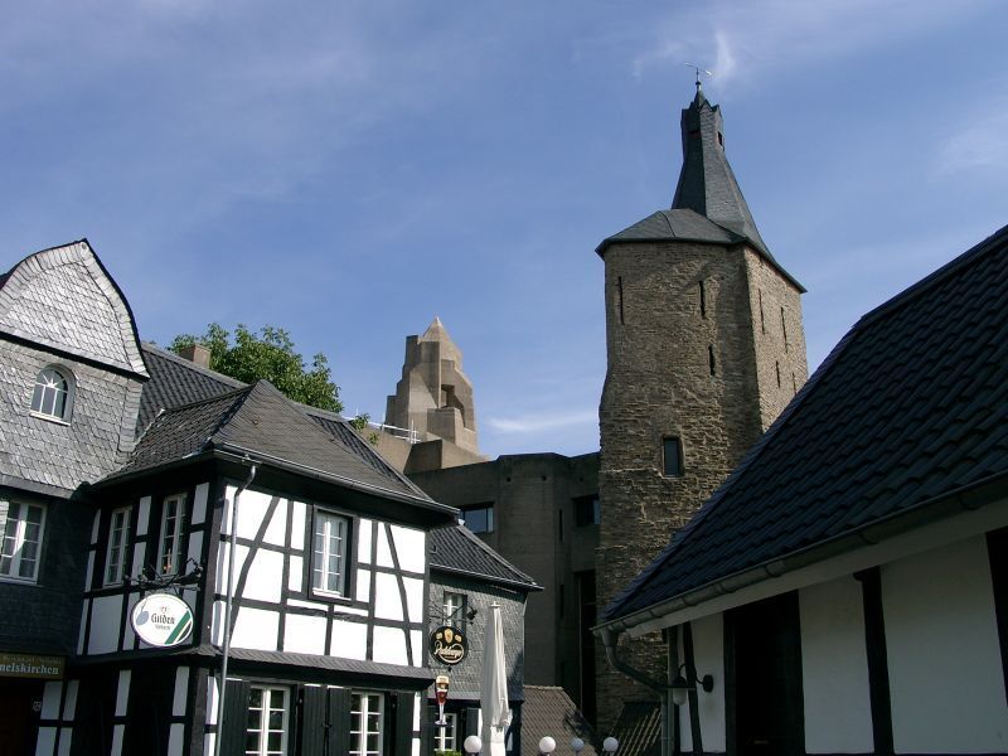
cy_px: 378
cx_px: 504
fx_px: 990
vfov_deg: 41.8
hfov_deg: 54.0
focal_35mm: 34
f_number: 4
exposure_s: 1/947
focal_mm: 7.13
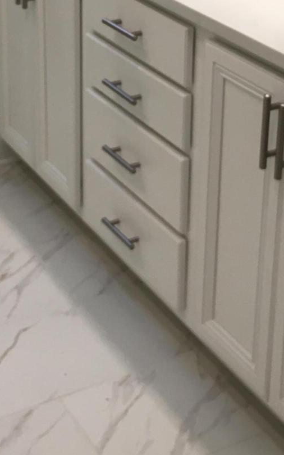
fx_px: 941
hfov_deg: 17.2
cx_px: 112
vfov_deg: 26.1
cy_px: 30
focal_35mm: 76
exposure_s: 1/40
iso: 25
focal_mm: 4.15
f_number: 2.2
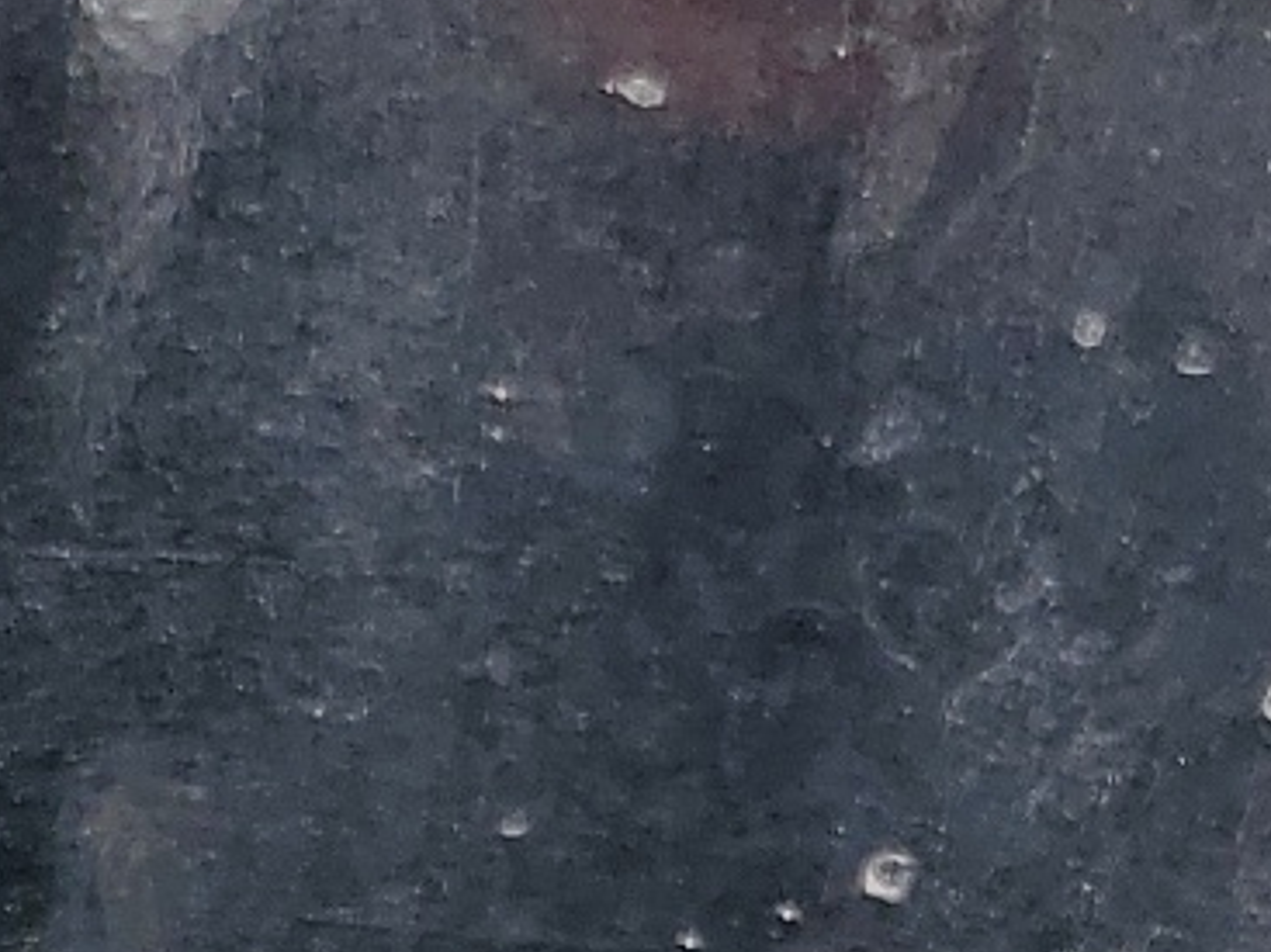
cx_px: 284
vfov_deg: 8.0
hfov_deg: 13.0
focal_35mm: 151
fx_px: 5542
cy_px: 3138
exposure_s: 1/370
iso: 50
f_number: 1.5
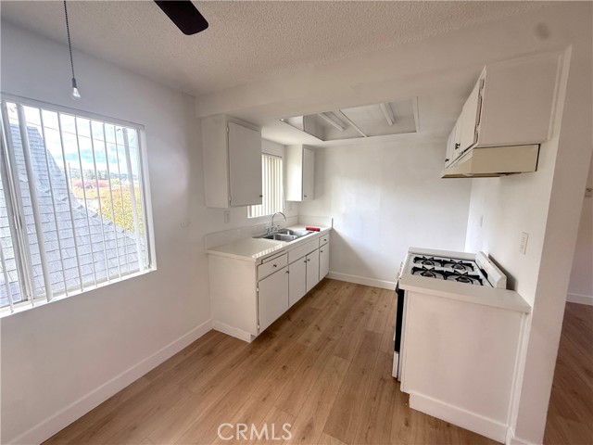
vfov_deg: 85.7
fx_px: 240
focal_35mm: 14
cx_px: 296
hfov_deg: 102.1
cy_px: 222
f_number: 2.2
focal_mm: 2.22
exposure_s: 1/99
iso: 125
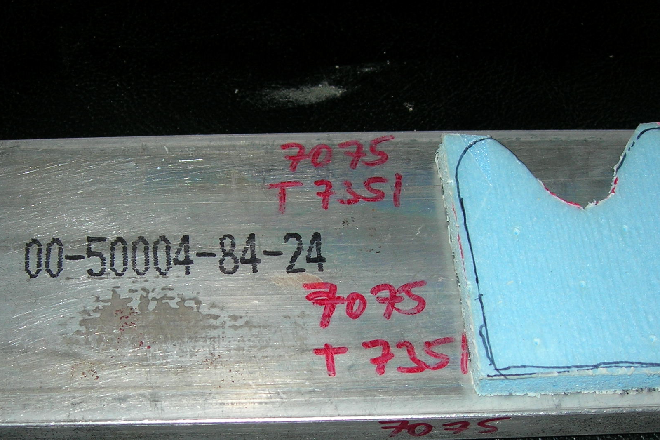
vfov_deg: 21.1
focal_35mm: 64
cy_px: 318
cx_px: 301
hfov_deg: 31.4
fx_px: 1173
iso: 64
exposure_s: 1/60.1
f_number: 2.8
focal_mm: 7.8
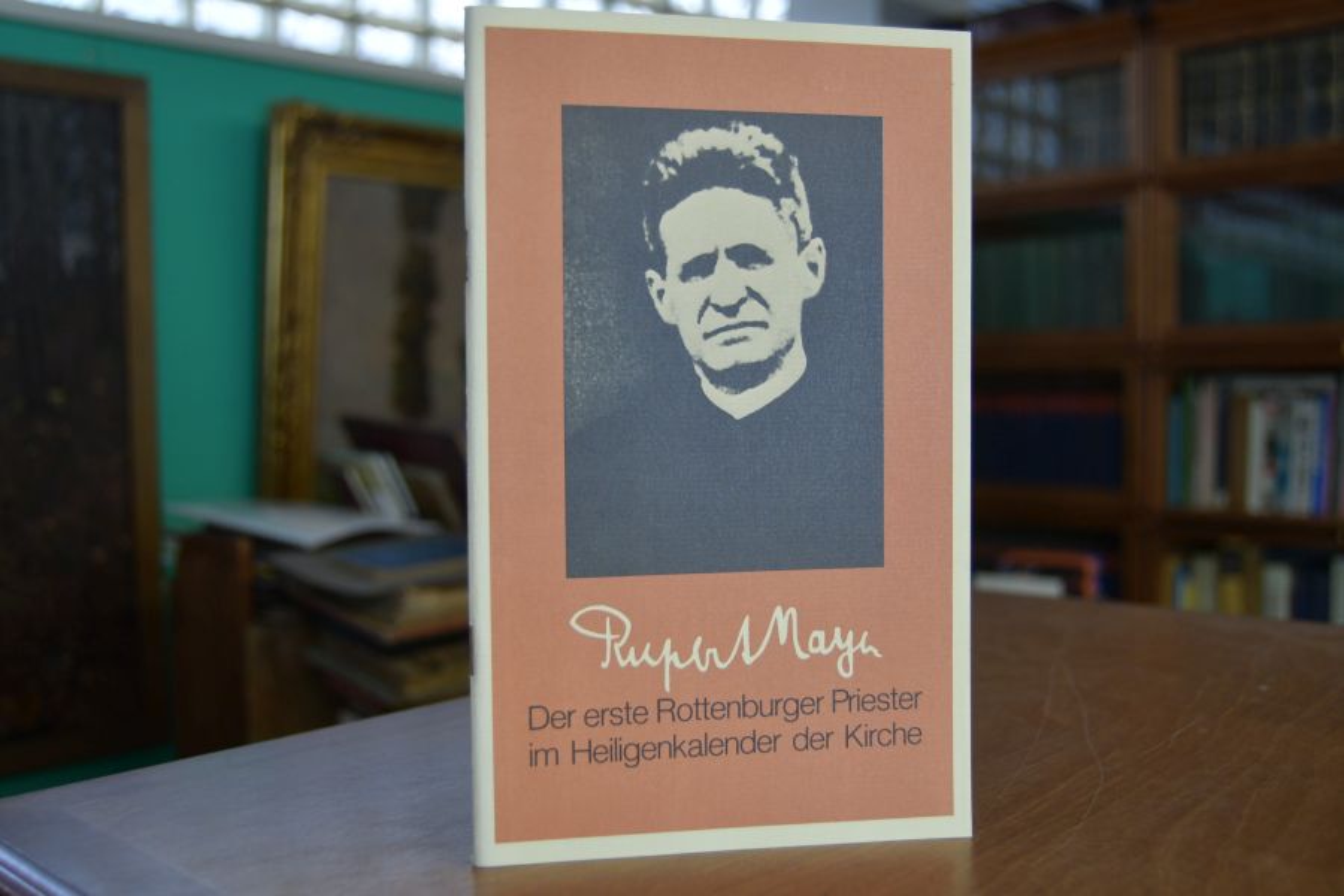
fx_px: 1344
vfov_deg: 36.9
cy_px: 448
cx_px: 672
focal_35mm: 36
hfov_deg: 53.1
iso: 800
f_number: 3.8
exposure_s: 1/160
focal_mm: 24
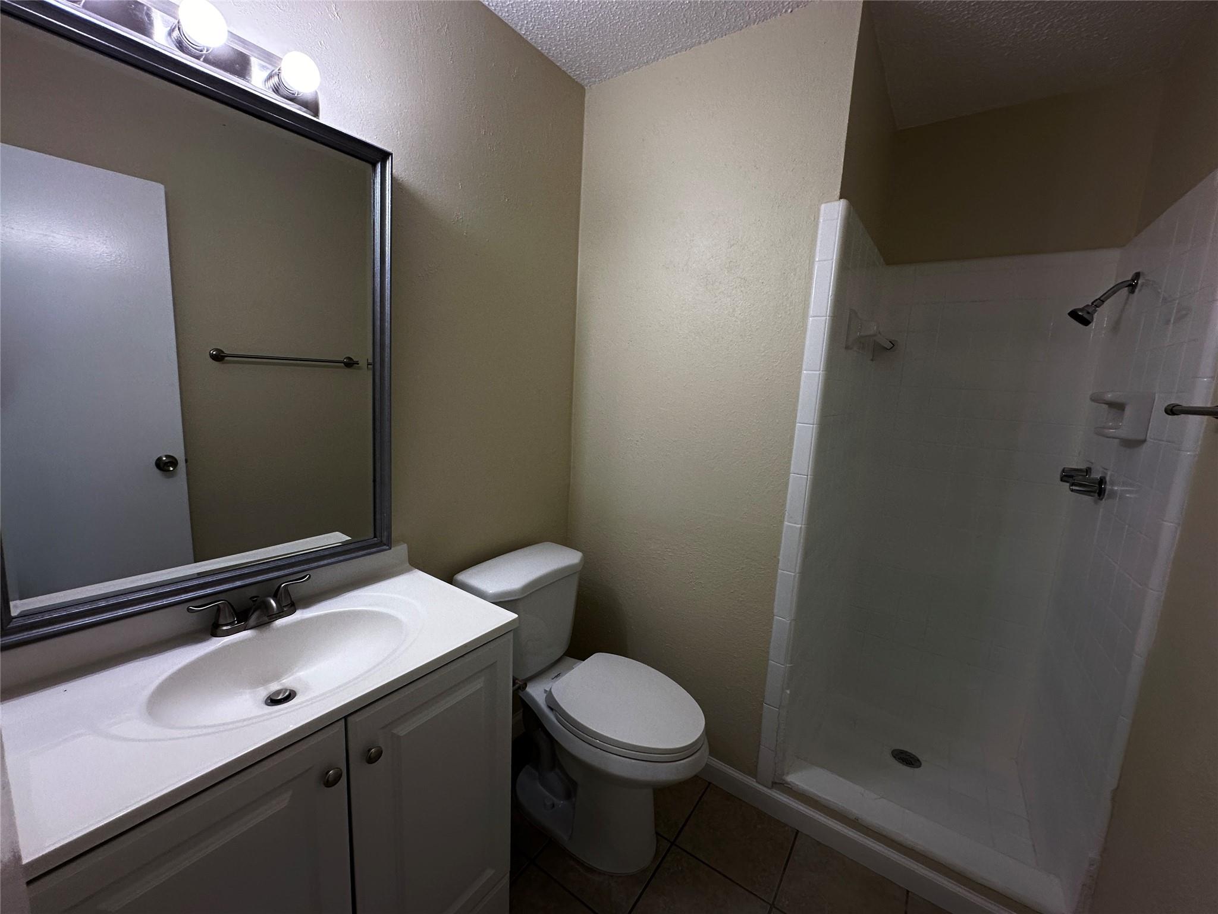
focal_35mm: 14
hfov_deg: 102.1
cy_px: 457
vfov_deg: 85.7
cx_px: 609
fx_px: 493
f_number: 2.2
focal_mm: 2.22
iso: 160
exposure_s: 1/120
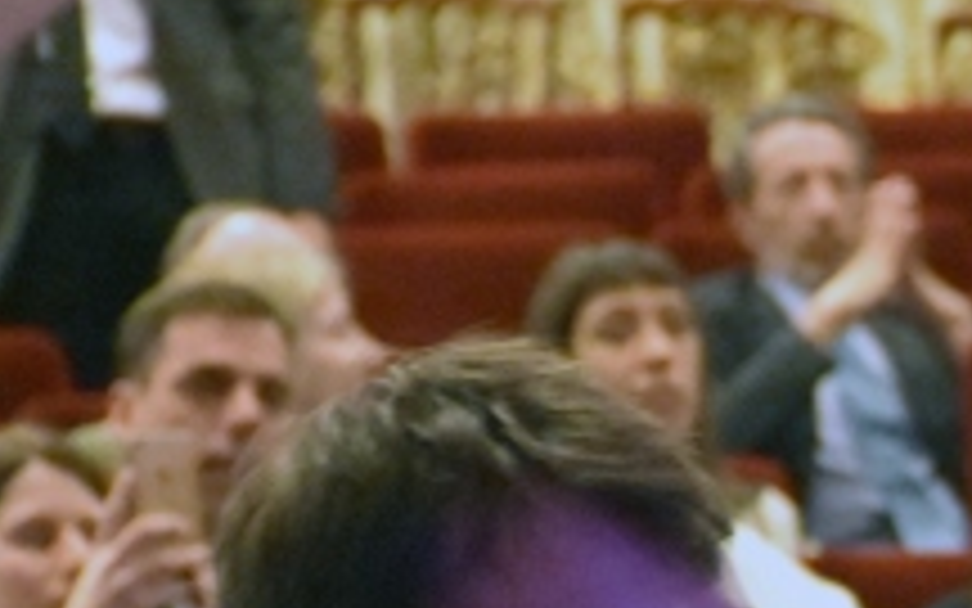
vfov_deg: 2.4
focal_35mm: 543
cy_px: 1232
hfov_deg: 3.8
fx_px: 14395
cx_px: 1768
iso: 12800
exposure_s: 1/15
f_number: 5
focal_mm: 75
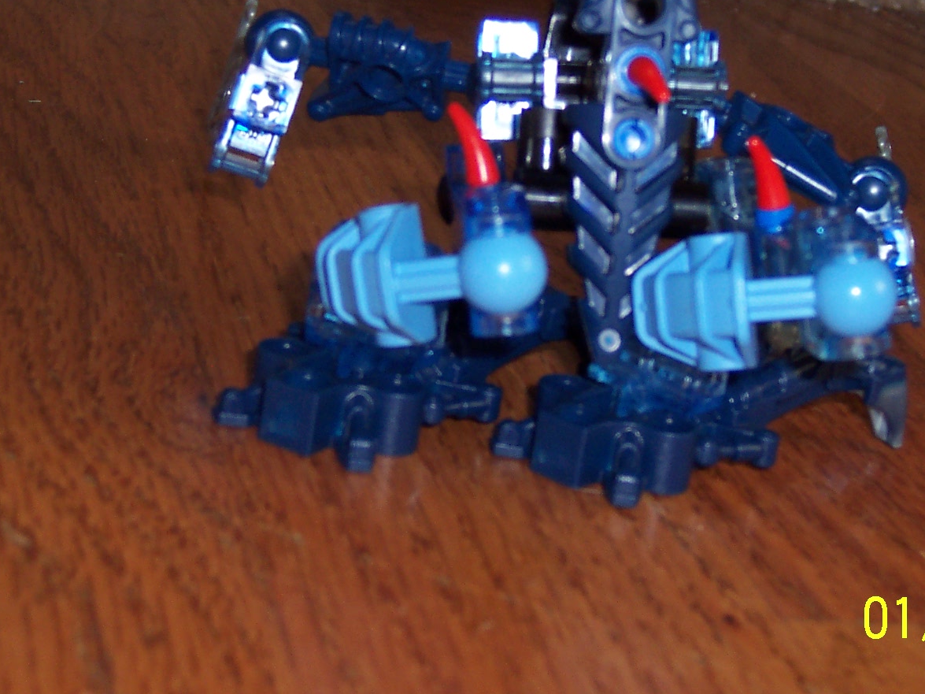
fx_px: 3126
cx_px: 569
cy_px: 251
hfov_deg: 16.8
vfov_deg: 12.6
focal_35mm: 117
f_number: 4
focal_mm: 12.8
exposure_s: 1/90
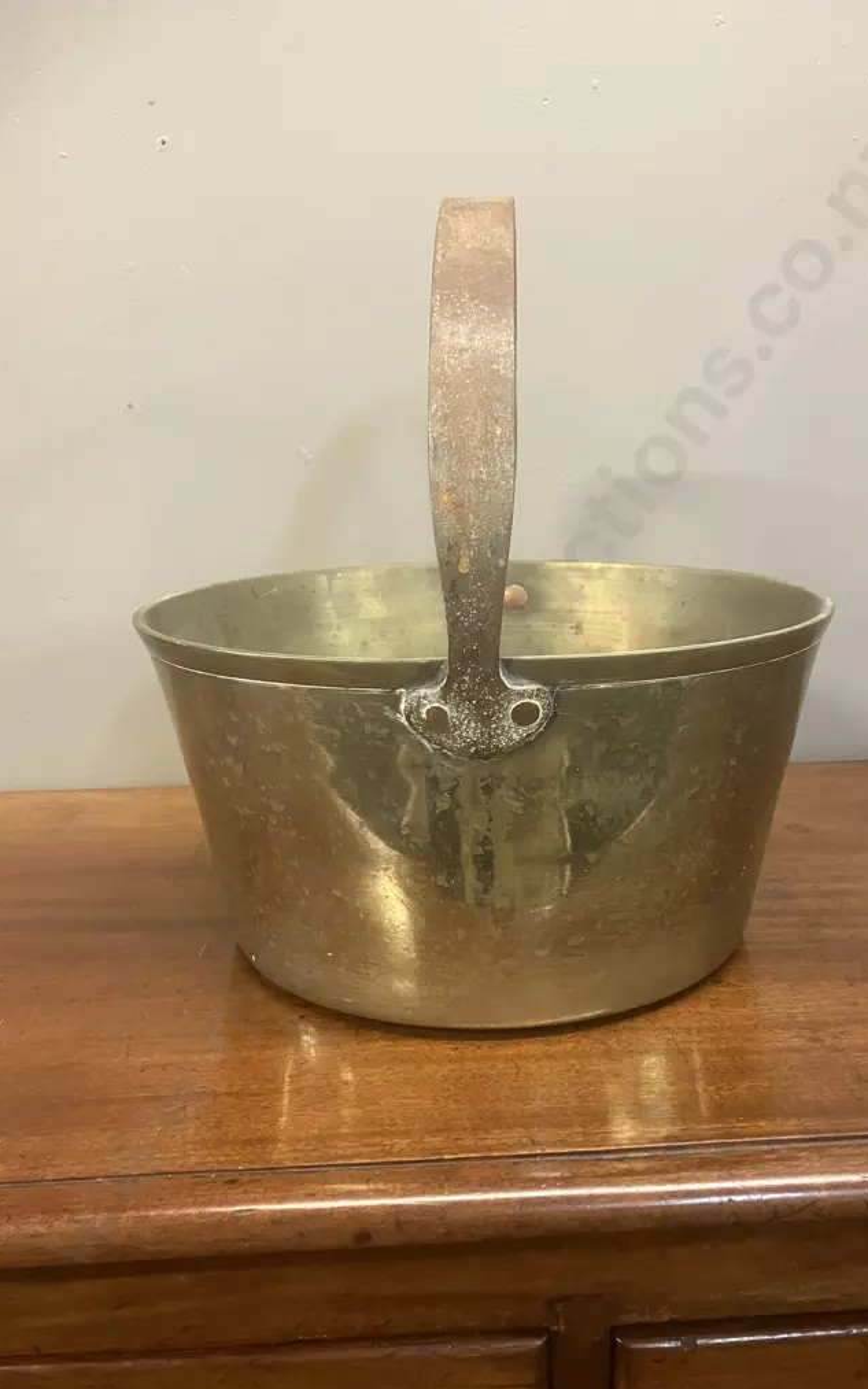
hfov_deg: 41.8
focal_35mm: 30
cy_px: 701
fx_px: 1136
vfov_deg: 62.9
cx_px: 480
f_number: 1.8
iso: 250
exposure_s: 1/50
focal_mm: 3.99
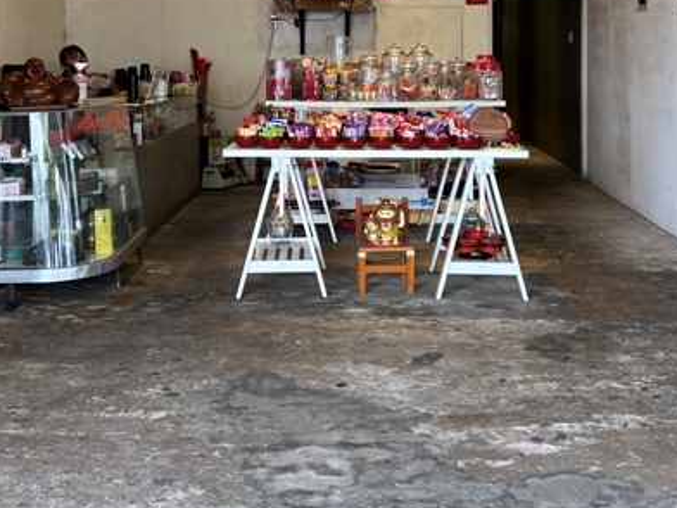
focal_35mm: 53
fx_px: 1037
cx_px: 354
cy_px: 50
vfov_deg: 26.6
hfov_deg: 36.2
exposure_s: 1/121
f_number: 1.5
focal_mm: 5.7
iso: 50
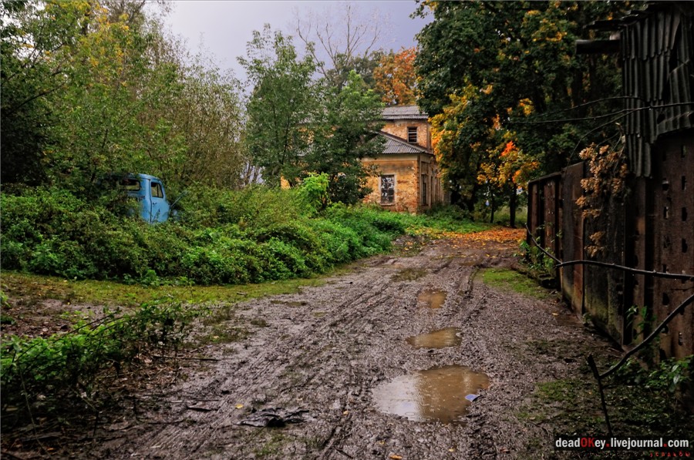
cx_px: 347
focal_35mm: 36
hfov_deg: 53.2
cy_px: 230
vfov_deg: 36.8
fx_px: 693
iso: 1000
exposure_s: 1/200
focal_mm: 24
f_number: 6.3
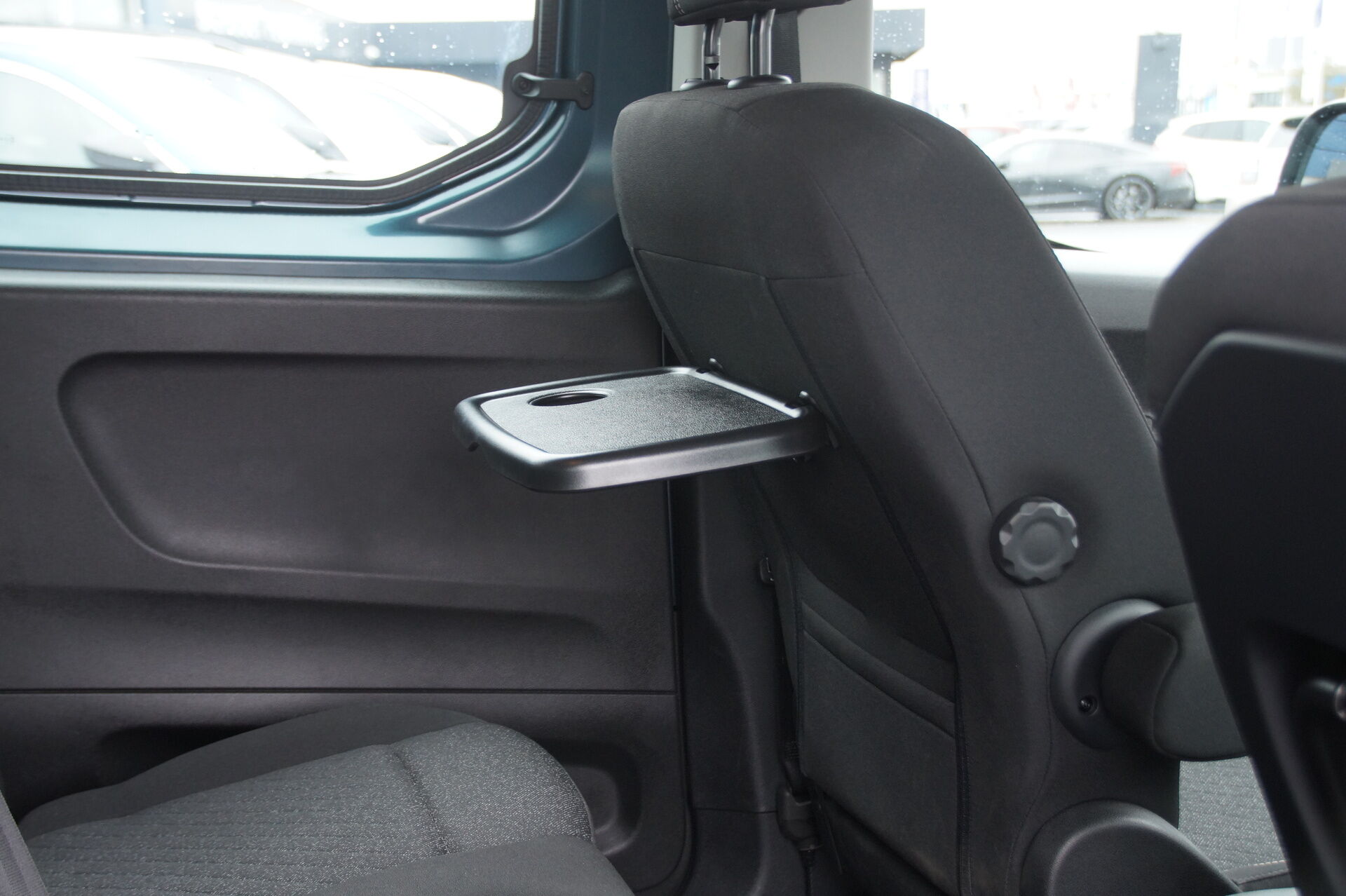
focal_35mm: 52
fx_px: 1962
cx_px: 673
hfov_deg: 37.9
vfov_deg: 25.7
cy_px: 448
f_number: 4.5
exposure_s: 1/60
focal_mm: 35
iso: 500
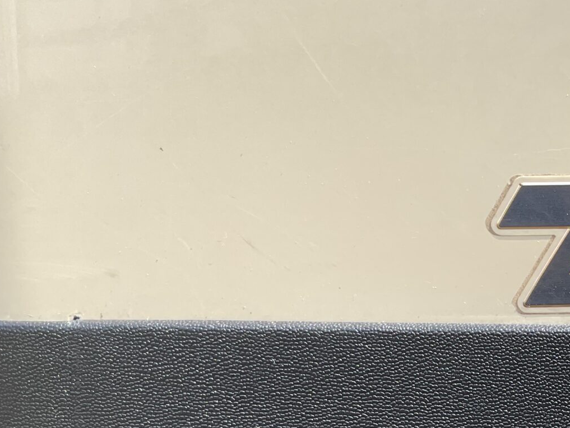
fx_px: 1202
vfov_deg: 19.3
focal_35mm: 73
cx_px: 701
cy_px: 472
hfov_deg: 24.0
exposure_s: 1/465
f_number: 1.8
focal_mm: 3
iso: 16
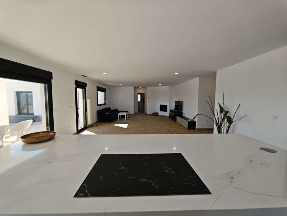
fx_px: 116
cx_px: 144
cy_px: 108
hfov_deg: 102.0
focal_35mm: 14
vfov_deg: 85.8
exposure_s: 1/150
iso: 50
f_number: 2.2
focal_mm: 2.16
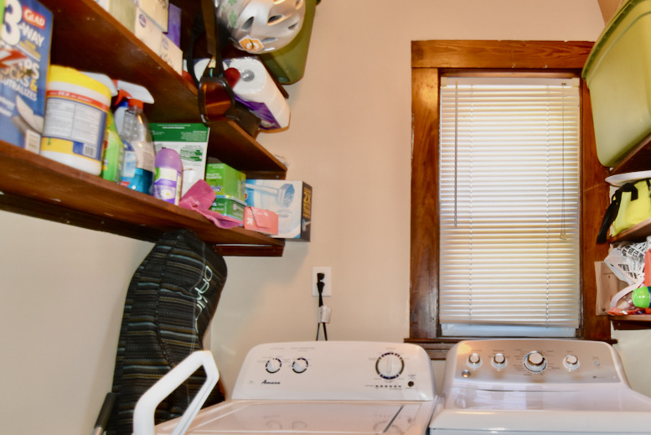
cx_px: 455
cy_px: 295
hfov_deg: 62.4
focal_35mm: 28
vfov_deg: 45.1
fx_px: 514
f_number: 2.8
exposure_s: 1/60
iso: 900
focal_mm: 11.5
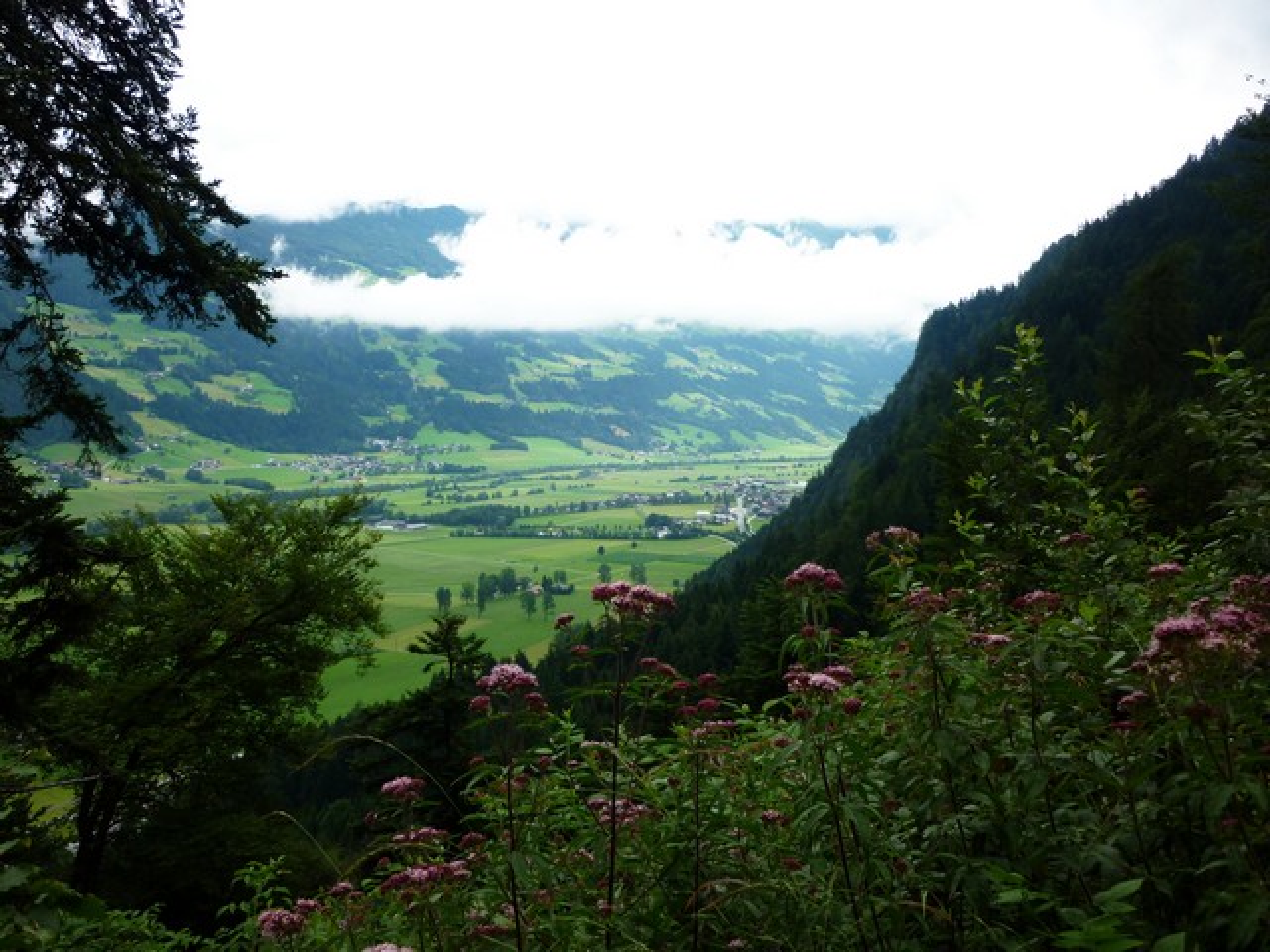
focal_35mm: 33
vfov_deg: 42.9
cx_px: 635
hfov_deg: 55.4
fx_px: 1211
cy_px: 476
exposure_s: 1/640
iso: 80
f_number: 2.8
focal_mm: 5.5
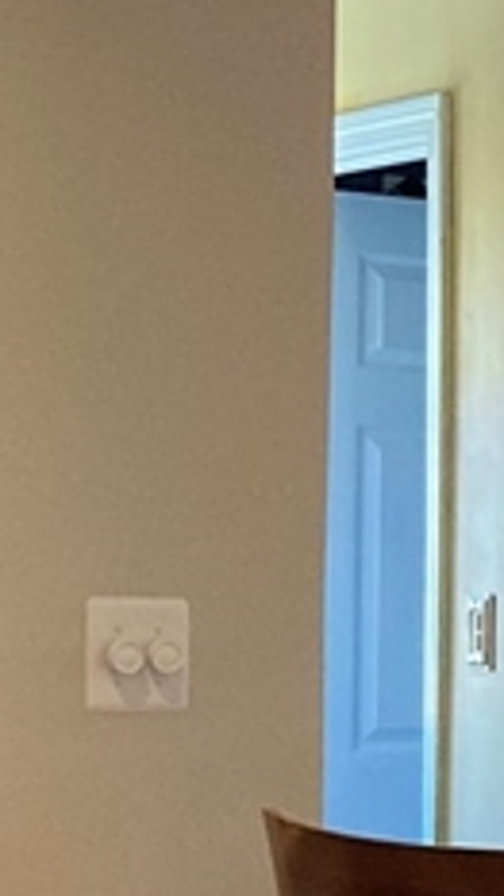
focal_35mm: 134
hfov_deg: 8.2
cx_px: 1266
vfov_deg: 15.9
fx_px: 3185
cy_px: 769
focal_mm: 3.99
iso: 320
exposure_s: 1/60
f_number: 1.8
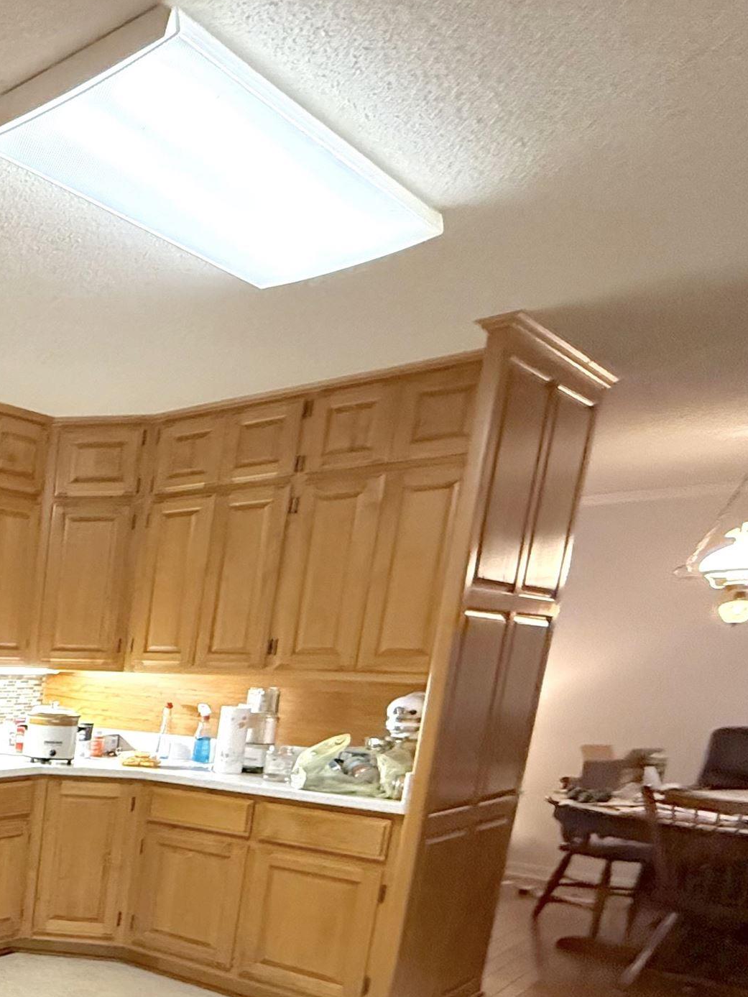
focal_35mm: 31
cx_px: -348
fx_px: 893
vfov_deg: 54.1
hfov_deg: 29.5
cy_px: 809
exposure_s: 1/60
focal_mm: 2.22
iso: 800
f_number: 2.2
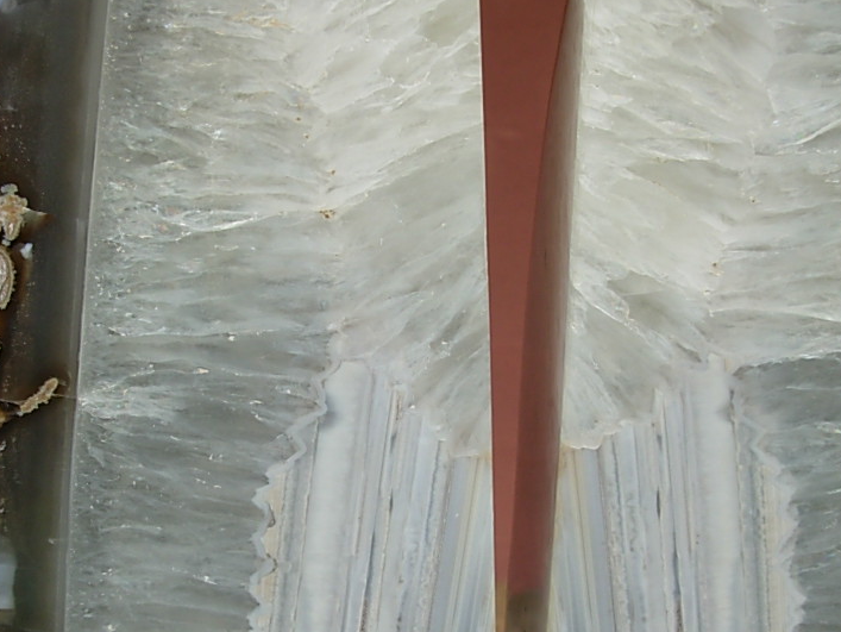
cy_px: 424
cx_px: 402
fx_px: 1337
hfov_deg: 34.9
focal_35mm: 55
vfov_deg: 26.4
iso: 50
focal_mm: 6.3
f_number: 2.9
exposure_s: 1/395
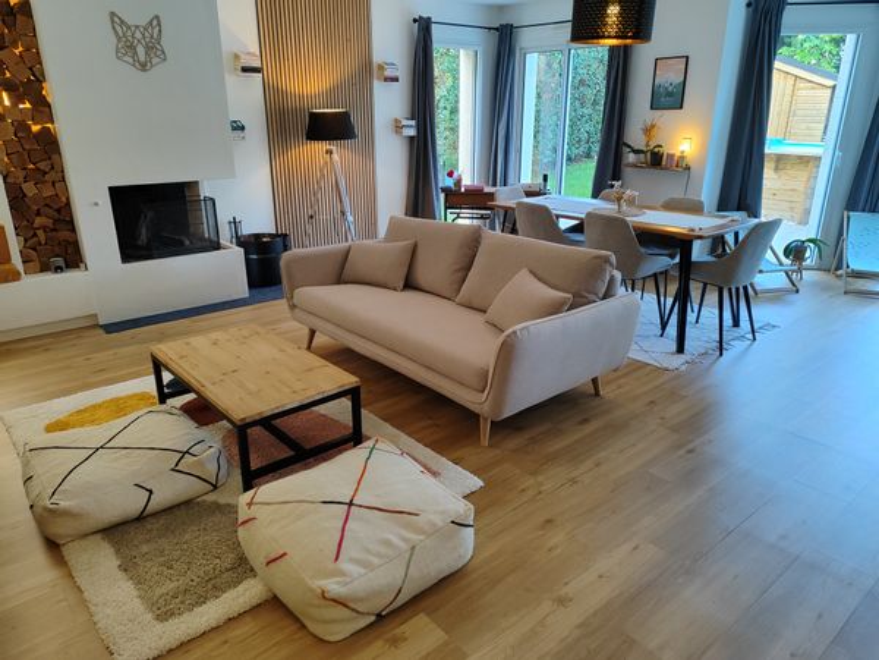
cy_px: 330
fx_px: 609
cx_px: 440
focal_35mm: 24
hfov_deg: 71.6
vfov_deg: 56.8
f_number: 1.89
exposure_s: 1/50
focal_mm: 5.89
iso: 238
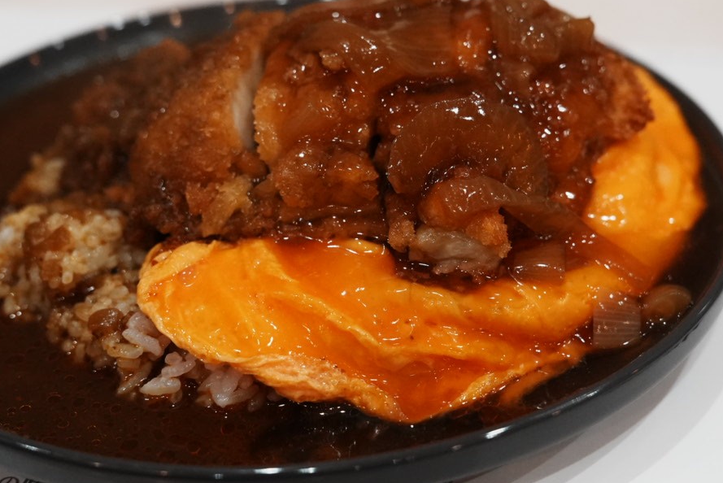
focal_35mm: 60
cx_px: 384
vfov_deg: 22.6
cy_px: 293
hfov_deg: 33.4
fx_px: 1206
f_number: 4
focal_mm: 33
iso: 4000
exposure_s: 1/400
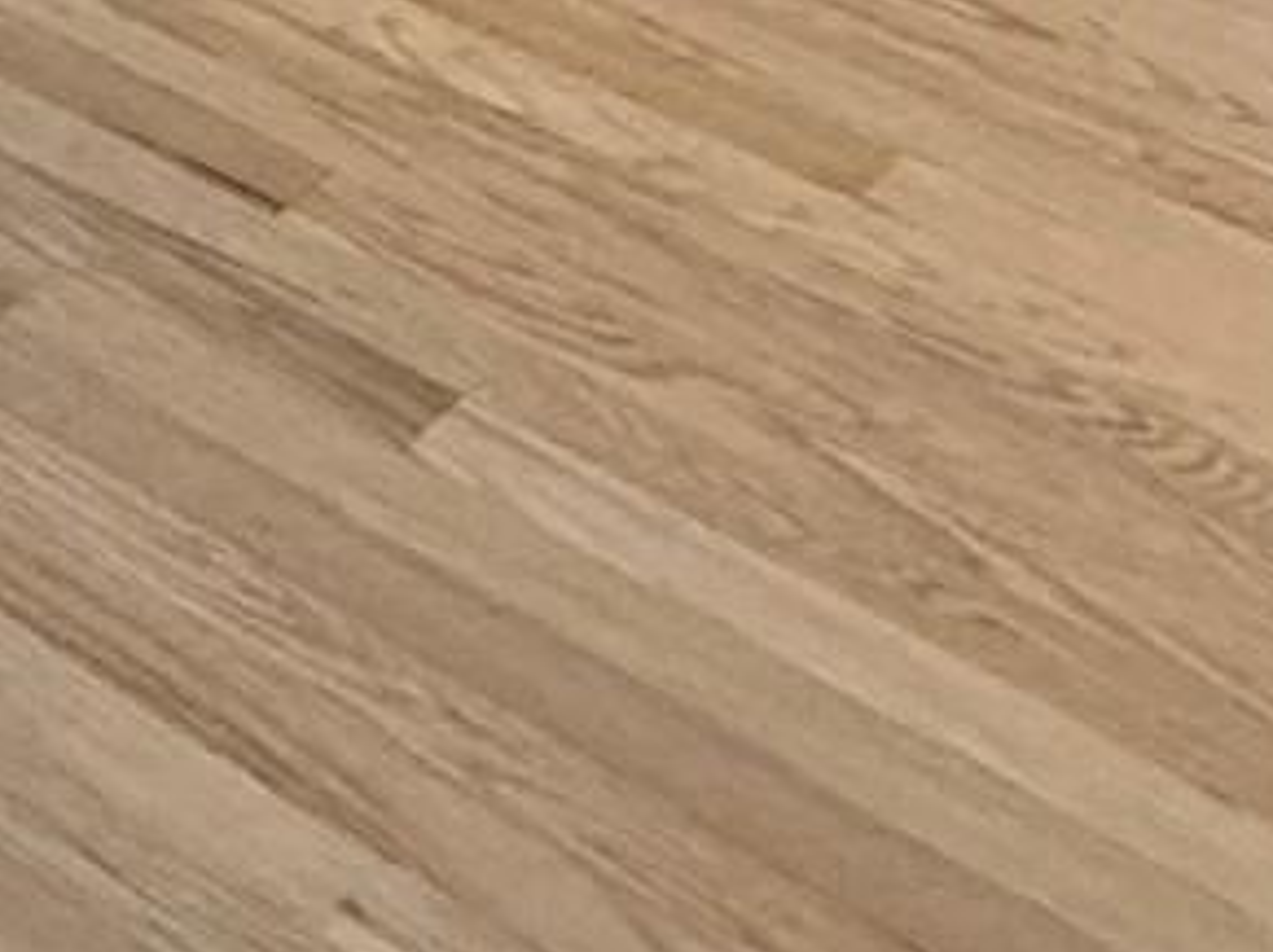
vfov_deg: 12.2
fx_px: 3638
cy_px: -1277
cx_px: -988
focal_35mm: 99
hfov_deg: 16.7
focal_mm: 2.22
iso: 250
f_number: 2.2
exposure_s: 1/120
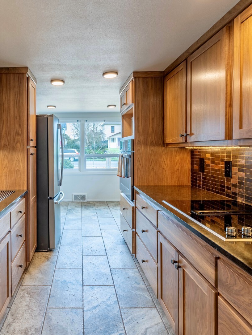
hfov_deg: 62.4
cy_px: 166
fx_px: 204
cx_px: 92
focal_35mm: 21
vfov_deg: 79.0
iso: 320
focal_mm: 14
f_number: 8
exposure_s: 1/50
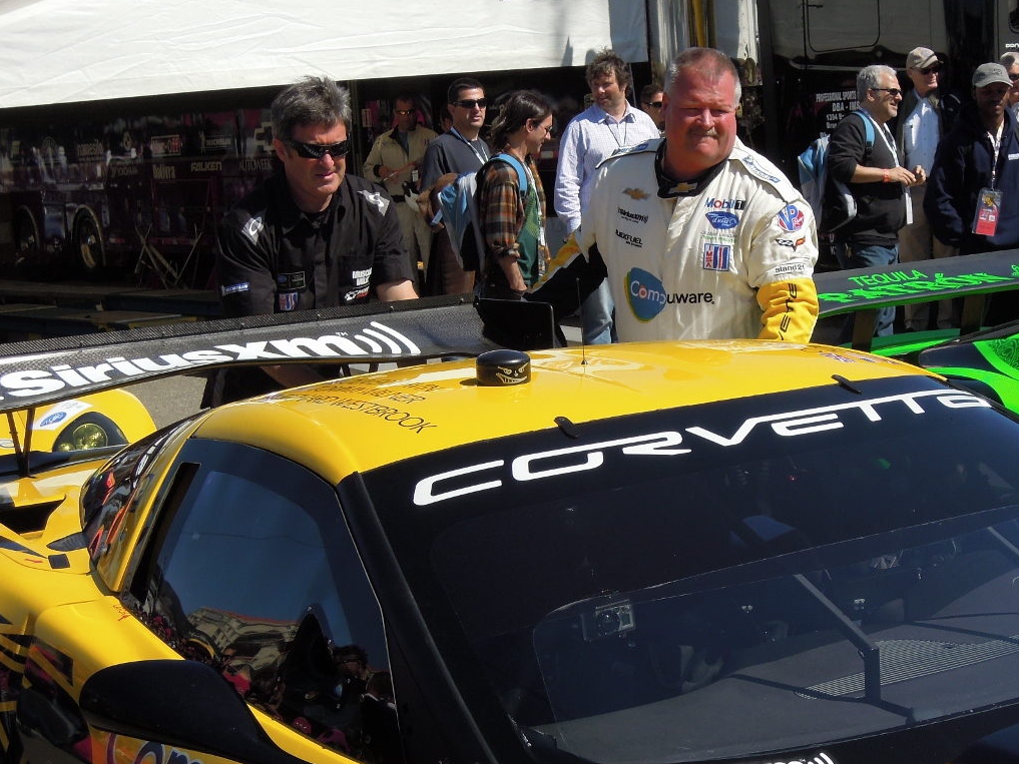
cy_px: 421
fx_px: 2296
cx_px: 623
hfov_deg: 25.0
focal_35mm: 78
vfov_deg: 18.9
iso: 160
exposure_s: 1/1250
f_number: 4.2
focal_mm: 11.1
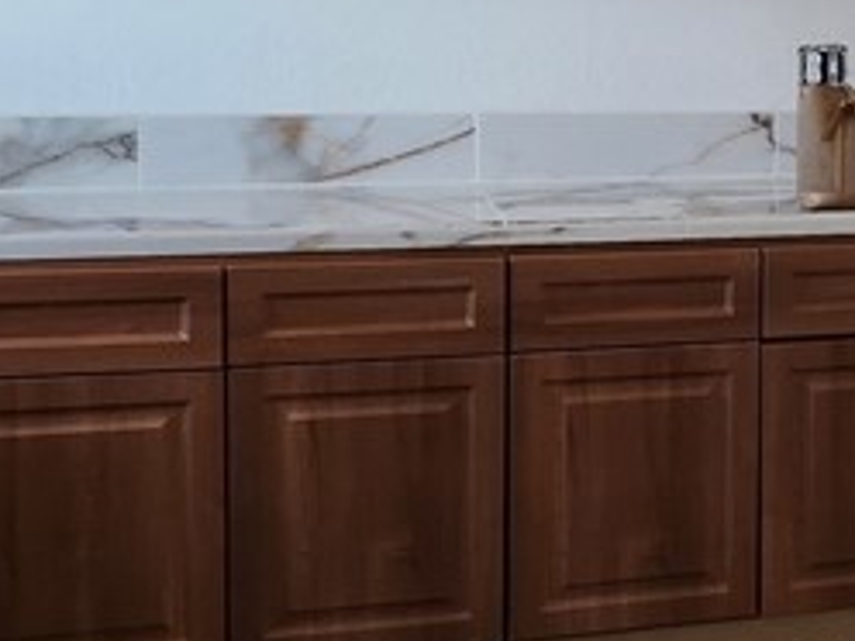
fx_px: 2346
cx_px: 1400
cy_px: 165
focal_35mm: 95
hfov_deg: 17.7
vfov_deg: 15.5
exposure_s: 1/180
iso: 200
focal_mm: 5.4
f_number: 1.8
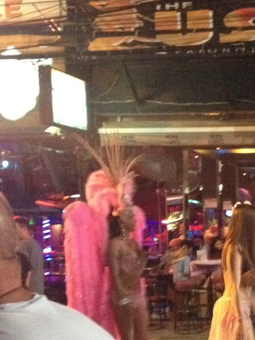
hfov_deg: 16.4
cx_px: 307
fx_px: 845
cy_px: 295
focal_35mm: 86
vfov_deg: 22.3
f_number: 2.4
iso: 800
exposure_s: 1/15
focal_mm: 4.28
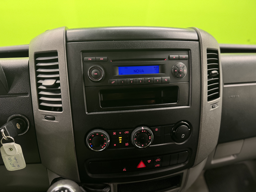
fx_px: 177
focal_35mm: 24
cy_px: 96
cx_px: 128
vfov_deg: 56.8
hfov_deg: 71.6
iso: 500
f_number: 1.78
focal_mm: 6.76
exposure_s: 1/50
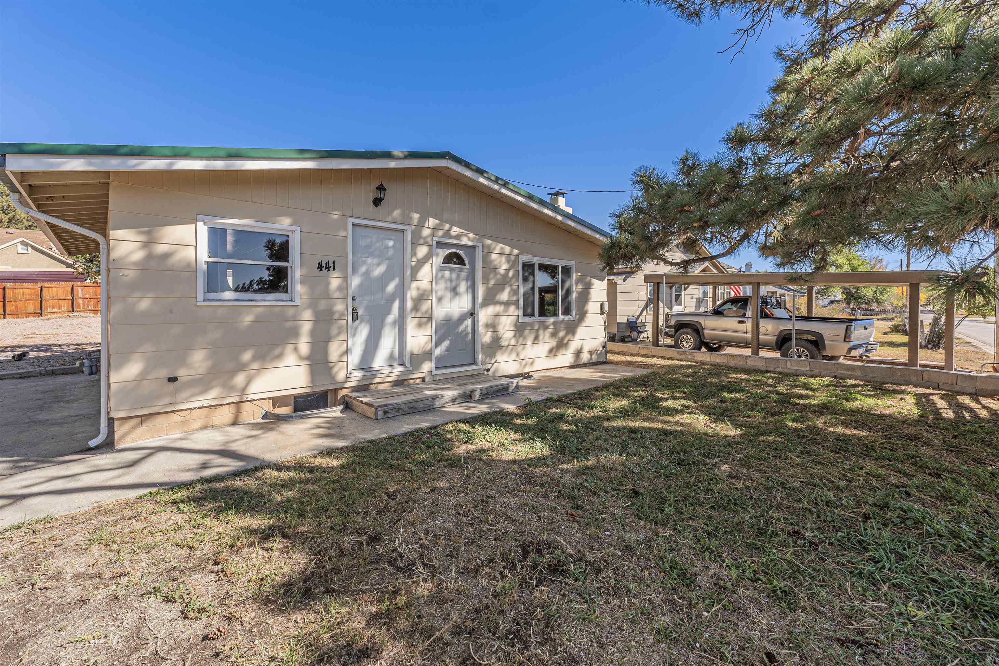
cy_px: 333
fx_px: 416
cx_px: 500
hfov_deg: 100.4
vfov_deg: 77.3
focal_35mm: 15
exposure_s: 1/200
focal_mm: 10
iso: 100
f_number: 7.1
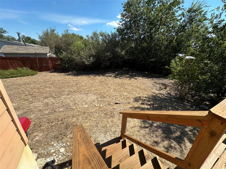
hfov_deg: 102.1
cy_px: 84
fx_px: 91
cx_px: 113
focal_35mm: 14
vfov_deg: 85.7
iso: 40
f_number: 2.2
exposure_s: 1/1416
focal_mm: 2.22
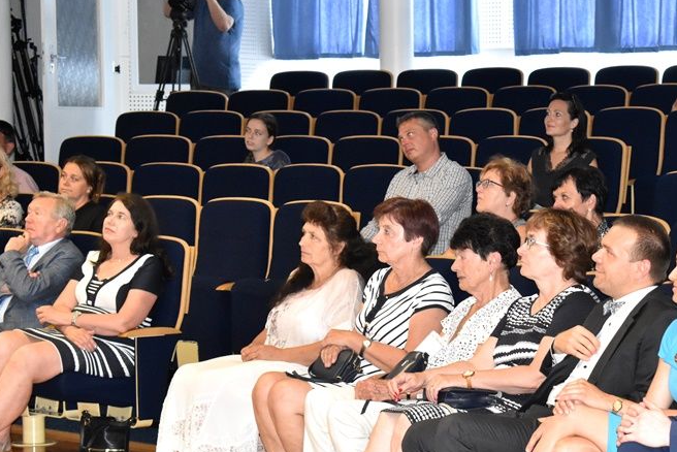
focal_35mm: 129
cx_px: 522
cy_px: 331
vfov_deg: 10.6
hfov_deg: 15.8
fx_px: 2423
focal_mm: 55
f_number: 6.3
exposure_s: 1/100
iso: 3200
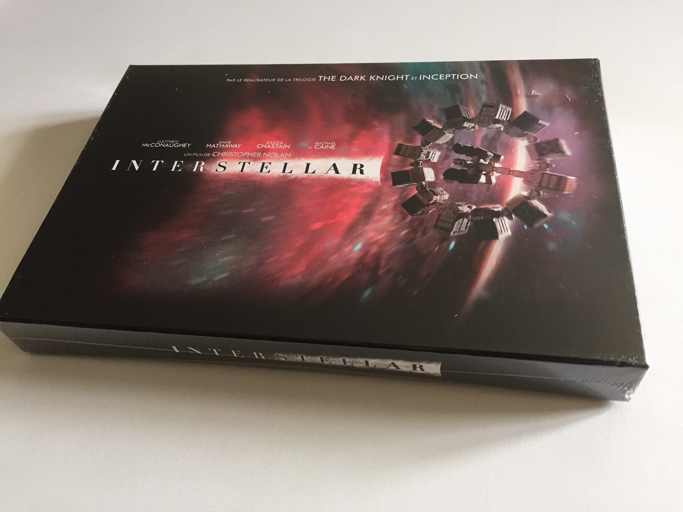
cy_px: 256
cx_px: 342
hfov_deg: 61.7
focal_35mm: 29
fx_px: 572
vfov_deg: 48.2
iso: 50
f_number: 2.2
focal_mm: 4.15
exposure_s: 1/30
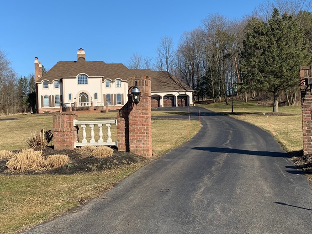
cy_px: 112
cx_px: 126
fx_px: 351
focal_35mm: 39
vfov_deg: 36.8
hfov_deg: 47.6
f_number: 1.8
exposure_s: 1/1916
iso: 25
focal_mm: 4.25
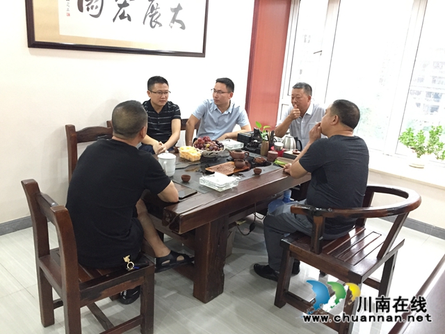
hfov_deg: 61.7
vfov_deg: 48.2
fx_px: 373
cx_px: 222
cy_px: 167
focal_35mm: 29
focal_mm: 4.15
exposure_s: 1/17
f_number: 2.2
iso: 250
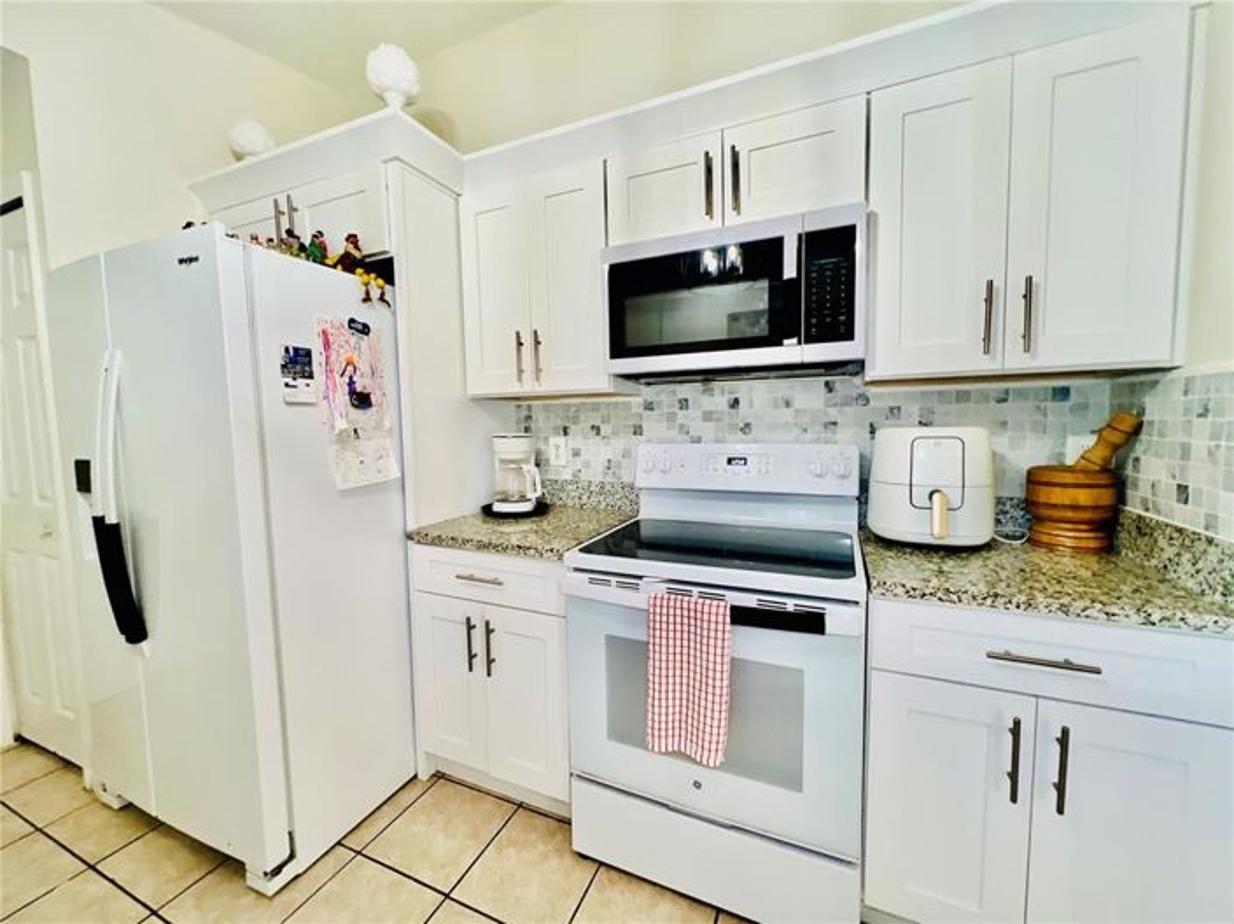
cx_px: 617
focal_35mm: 13
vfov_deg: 89.9
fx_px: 463
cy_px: 462
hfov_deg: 106.2
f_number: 1.8
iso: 125
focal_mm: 1.57
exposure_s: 1/60
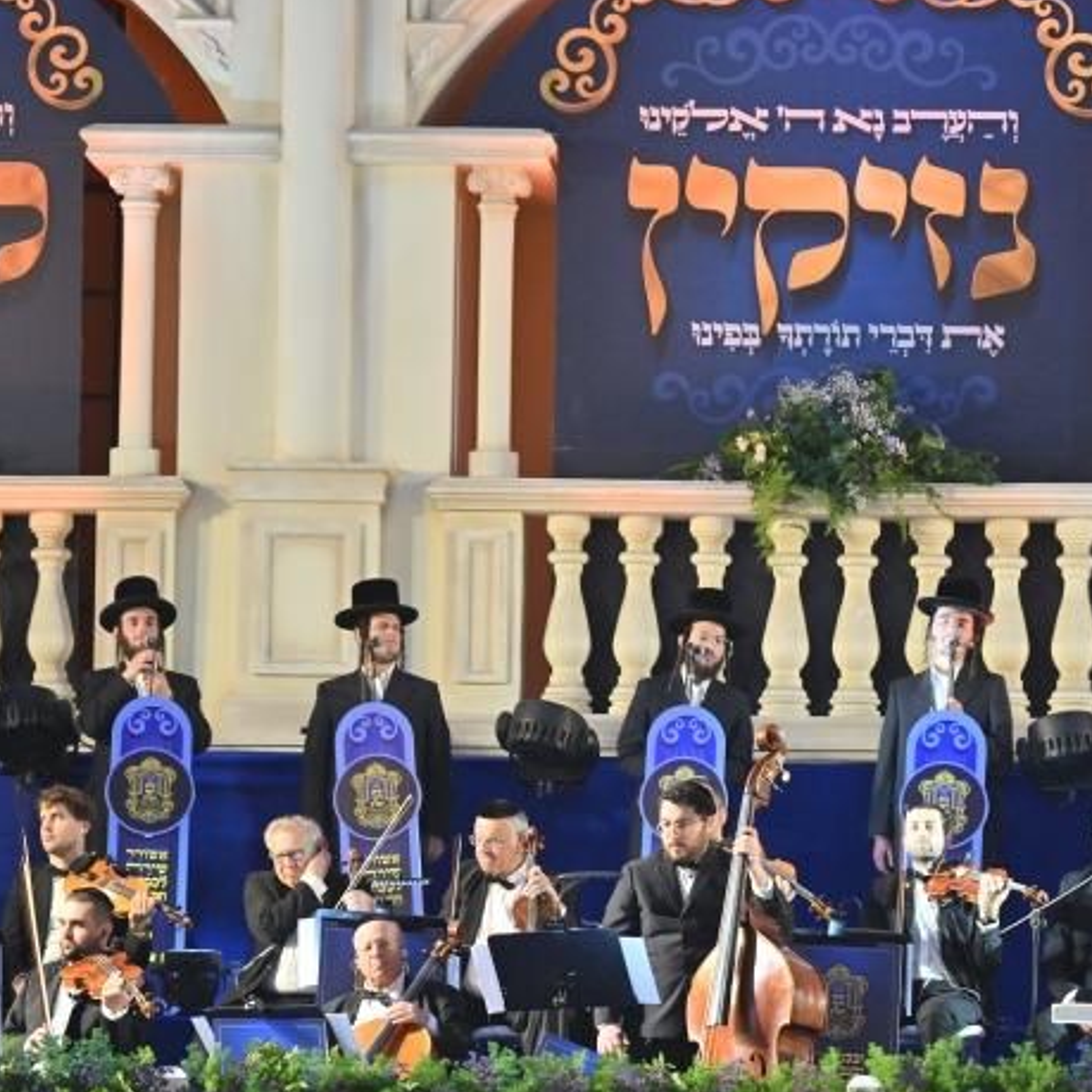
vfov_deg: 5.6
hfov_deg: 5.6
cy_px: 751
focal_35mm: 313
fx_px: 11171
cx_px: 906
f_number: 2.8
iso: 500
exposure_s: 1/250
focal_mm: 165
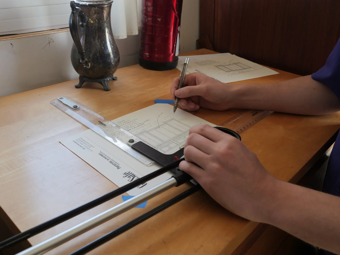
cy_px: 128
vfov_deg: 44.2
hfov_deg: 56.8
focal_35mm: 32
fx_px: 314
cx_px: 170
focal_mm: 16
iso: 400
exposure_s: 1/60
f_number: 4.5
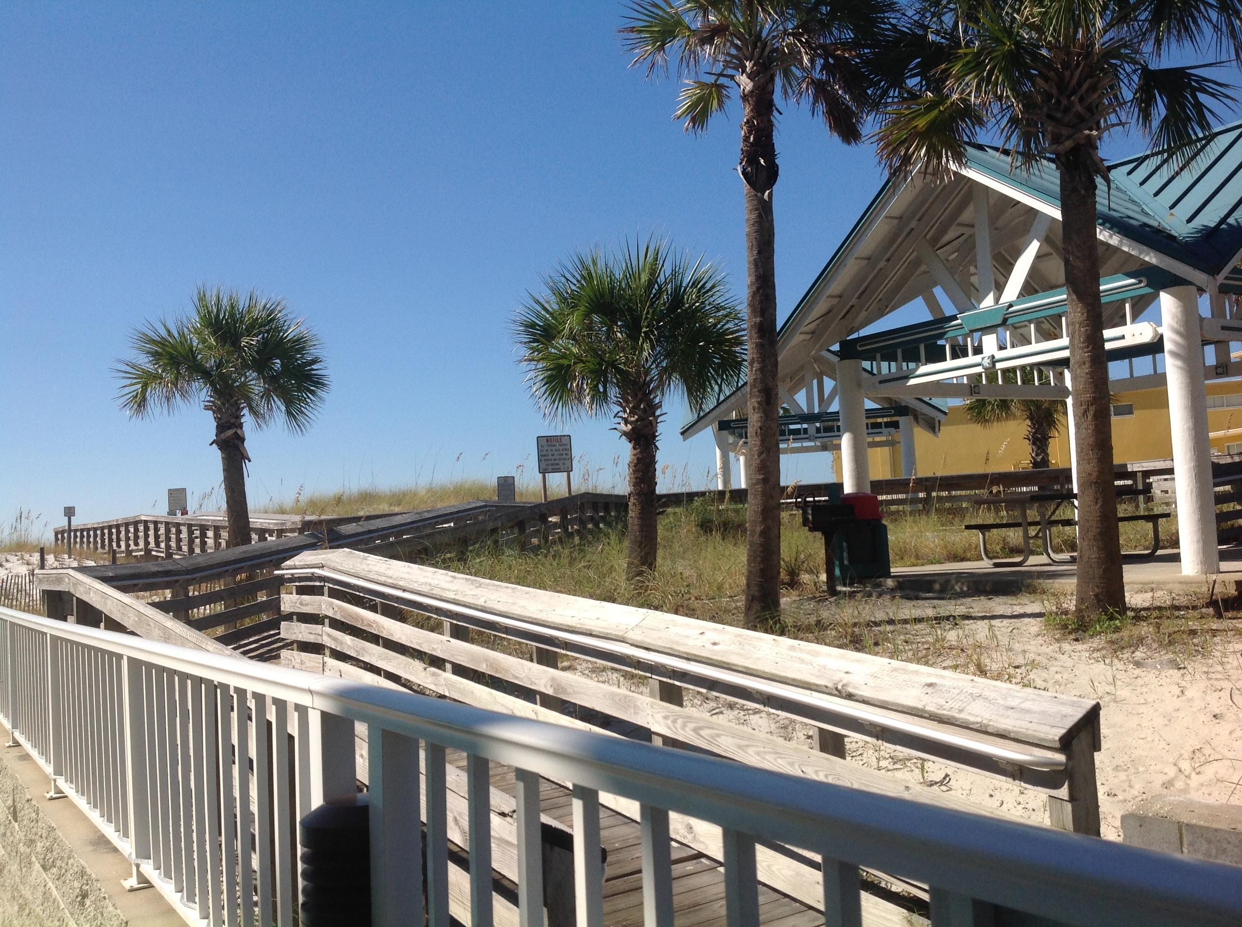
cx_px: 621
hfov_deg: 52.7
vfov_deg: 40.6
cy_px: 464
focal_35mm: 35
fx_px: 1254
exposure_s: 1/3030
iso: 64
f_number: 2.4
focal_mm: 4.28
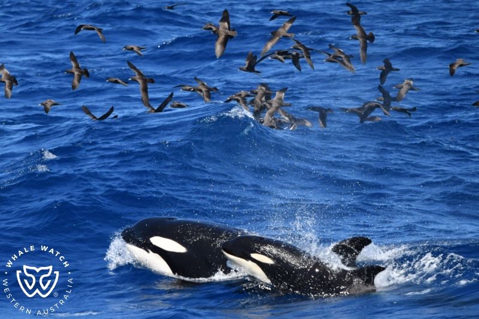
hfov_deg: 5.4
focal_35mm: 380
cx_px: 240
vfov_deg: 3.6
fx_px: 5055
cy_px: 160
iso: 1600
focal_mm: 380
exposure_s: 1/8000
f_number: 6
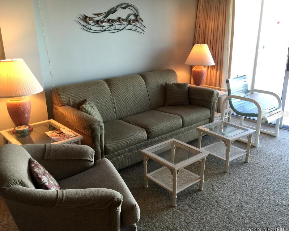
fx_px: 265
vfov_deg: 47.1
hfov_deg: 57.1
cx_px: 132
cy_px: 114
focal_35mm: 31
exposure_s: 1/15
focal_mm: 4.15
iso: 32
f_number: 2.2
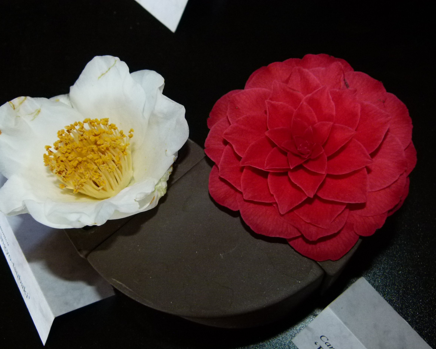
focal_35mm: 32
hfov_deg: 55.7
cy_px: 178
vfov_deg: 45.8
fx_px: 413
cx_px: 222
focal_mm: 5.4
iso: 320
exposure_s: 1/60
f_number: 3
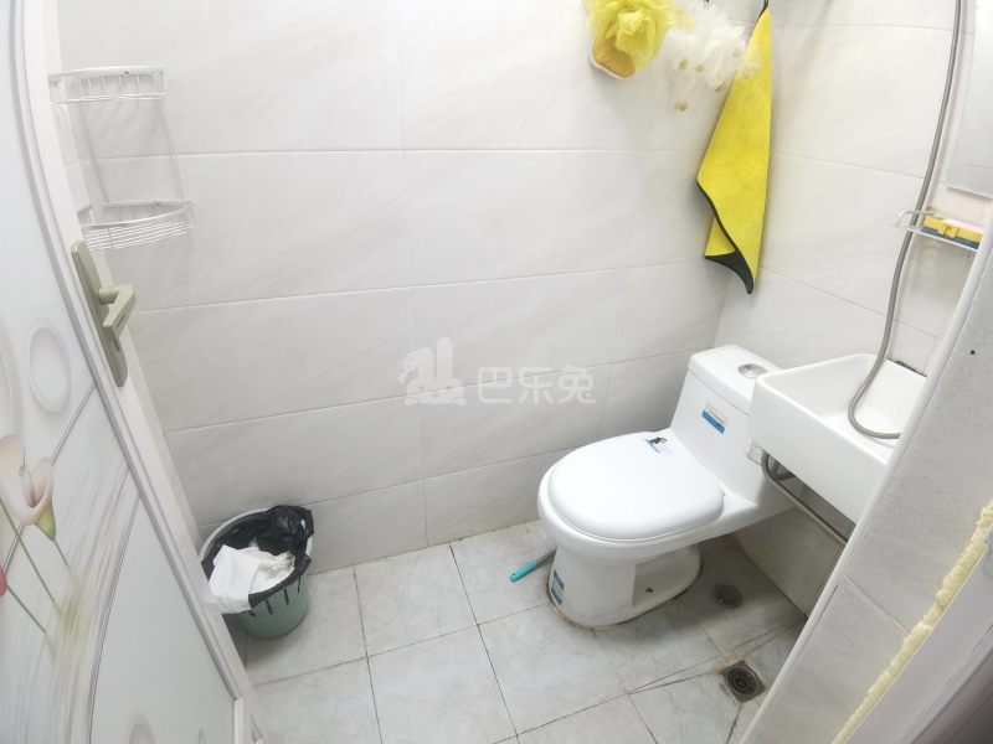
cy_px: 372
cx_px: 496
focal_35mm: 17
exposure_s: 1/33.3
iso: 250
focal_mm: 2.26
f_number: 2.2
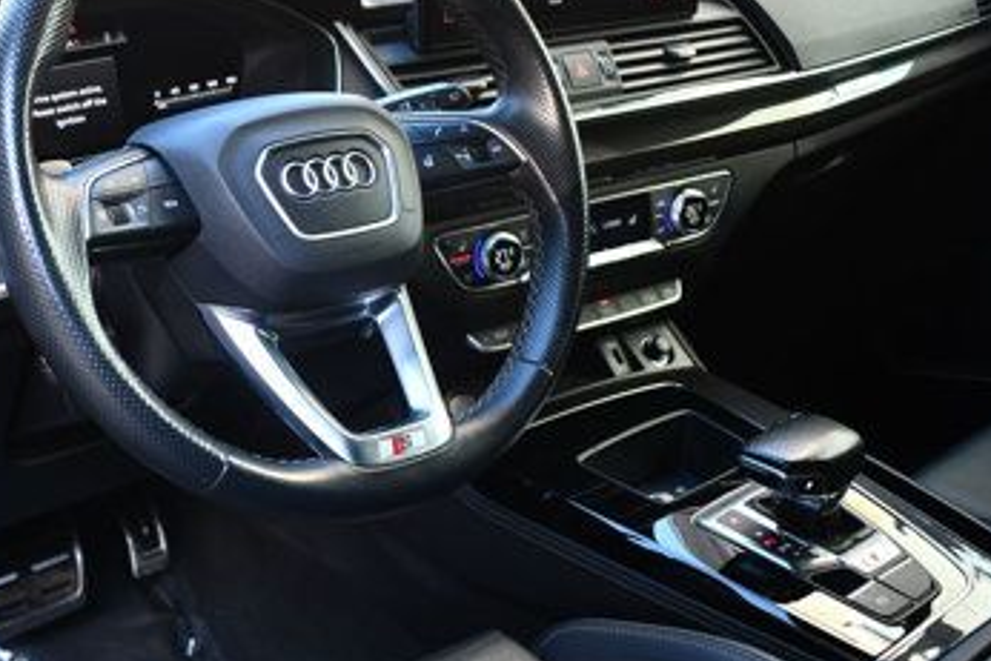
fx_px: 1377
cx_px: 238
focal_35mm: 50
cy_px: 368
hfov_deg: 38.5
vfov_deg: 27.0
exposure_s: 1/200
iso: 800
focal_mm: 18
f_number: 3.5
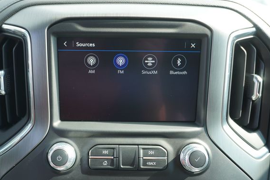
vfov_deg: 38.9
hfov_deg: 55.6
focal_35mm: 34
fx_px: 255
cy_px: 100
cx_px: 121
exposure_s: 1/80
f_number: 4
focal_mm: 20
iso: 100
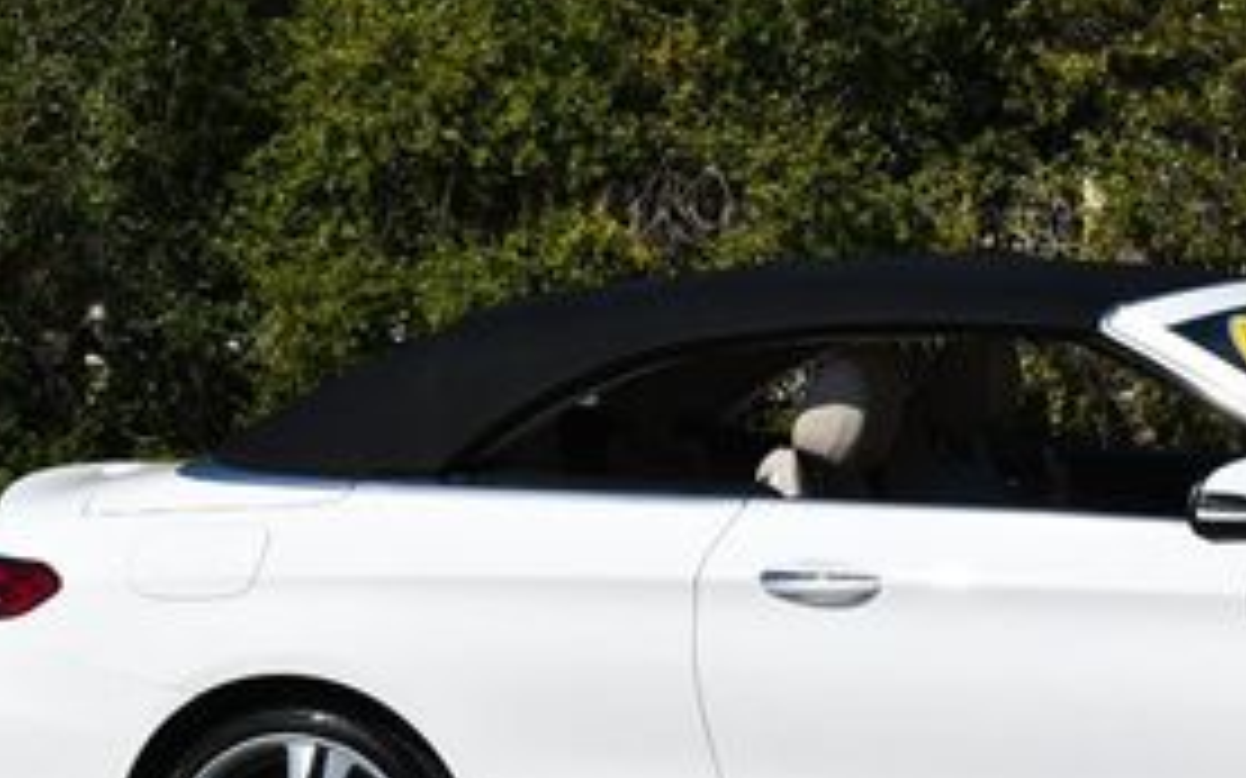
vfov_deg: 7.9
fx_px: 5602
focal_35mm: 165
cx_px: 1183
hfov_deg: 12.6
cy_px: 333
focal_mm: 35
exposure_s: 1/320
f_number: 9
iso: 100
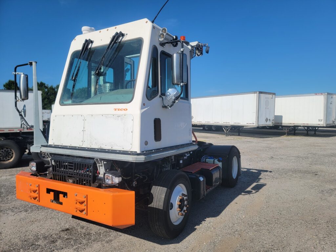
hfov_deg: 71.6
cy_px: 126
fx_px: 233
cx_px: 168
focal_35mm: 24
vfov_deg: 56.8
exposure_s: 1/1667
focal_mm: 6.7
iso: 16
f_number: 1.8
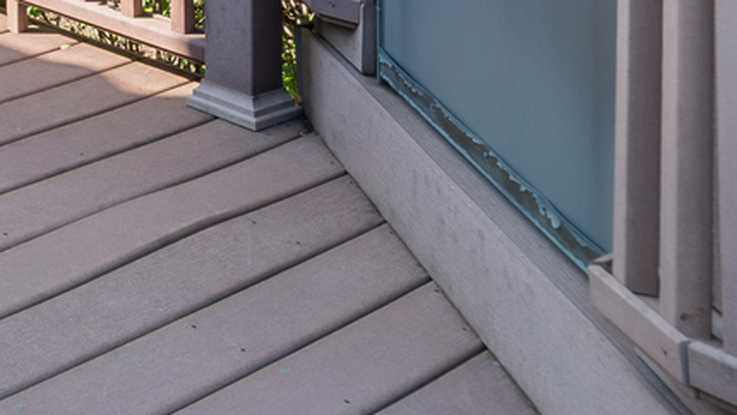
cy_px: -480
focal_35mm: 71
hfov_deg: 21.1
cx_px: -562
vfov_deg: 13.7
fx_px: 1388
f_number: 8
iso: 250
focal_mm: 12
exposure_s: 1/100
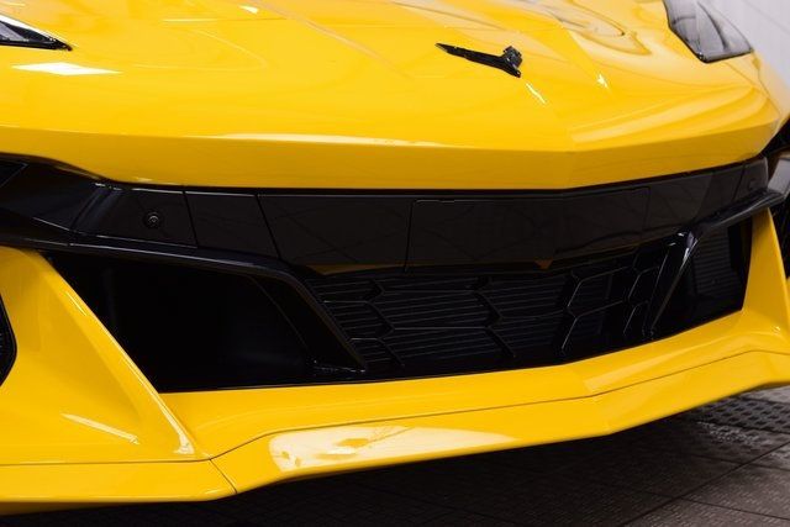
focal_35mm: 48
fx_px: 1054
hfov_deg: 41.1
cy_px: 264
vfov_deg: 28.1
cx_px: 395
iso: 500
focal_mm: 32
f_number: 7.1
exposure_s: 1/30
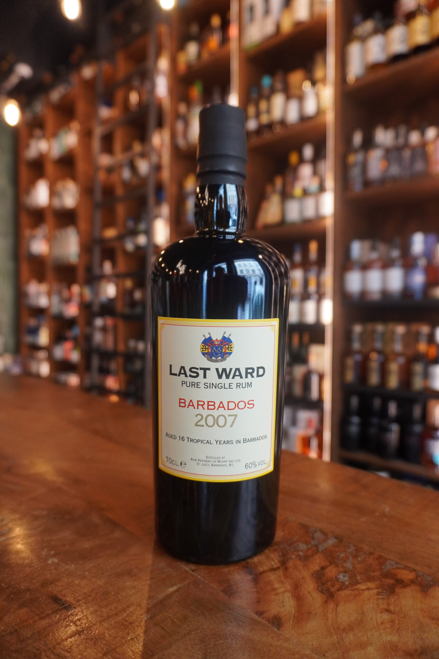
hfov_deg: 53.1
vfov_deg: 73.7
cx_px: 220
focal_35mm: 24
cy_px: 330
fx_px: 439
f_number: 4
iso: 1250
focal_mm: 16
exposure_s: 1/160
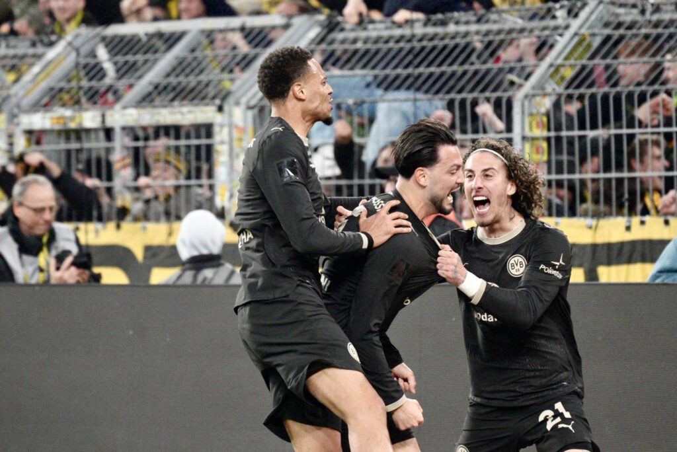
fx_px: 8034
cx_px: 338
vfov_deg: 3.2
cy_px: 226
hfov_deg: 4.8
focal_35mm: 427
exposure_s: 1/1000
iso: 8000
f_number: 5.6
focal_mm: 285
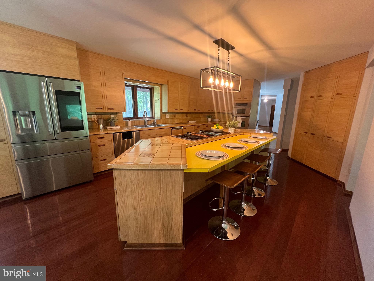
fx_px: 140
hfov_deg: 106.2
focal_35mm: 13
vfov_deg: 89.9
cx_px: 187
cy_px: 140
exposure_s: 1/60
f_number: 1.8
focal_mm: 1.57
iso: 200
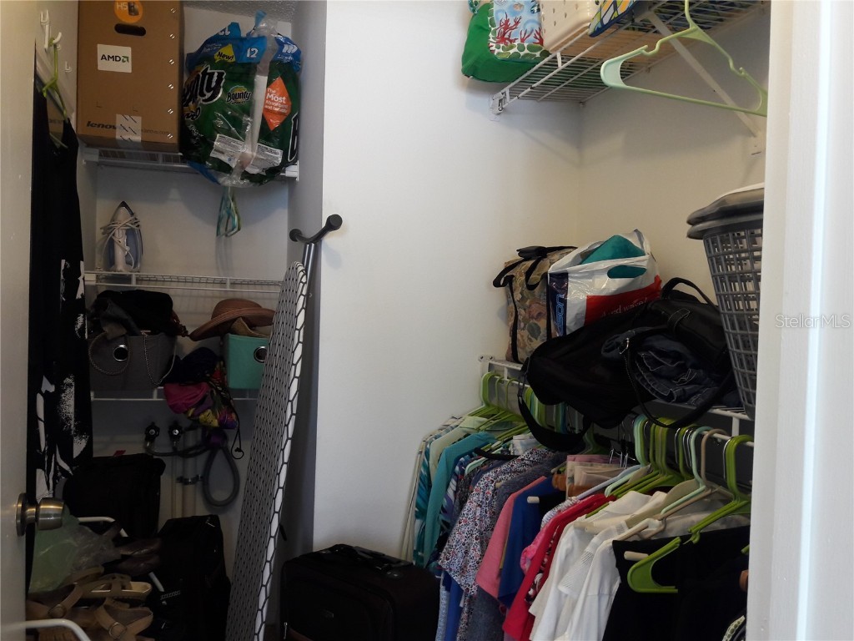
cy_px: 320
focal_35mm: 28
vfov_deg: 49.7
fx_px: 691
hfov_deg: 63.4
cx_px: 427
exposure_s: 1/30
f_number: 1.9
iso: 64
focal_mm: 3.7
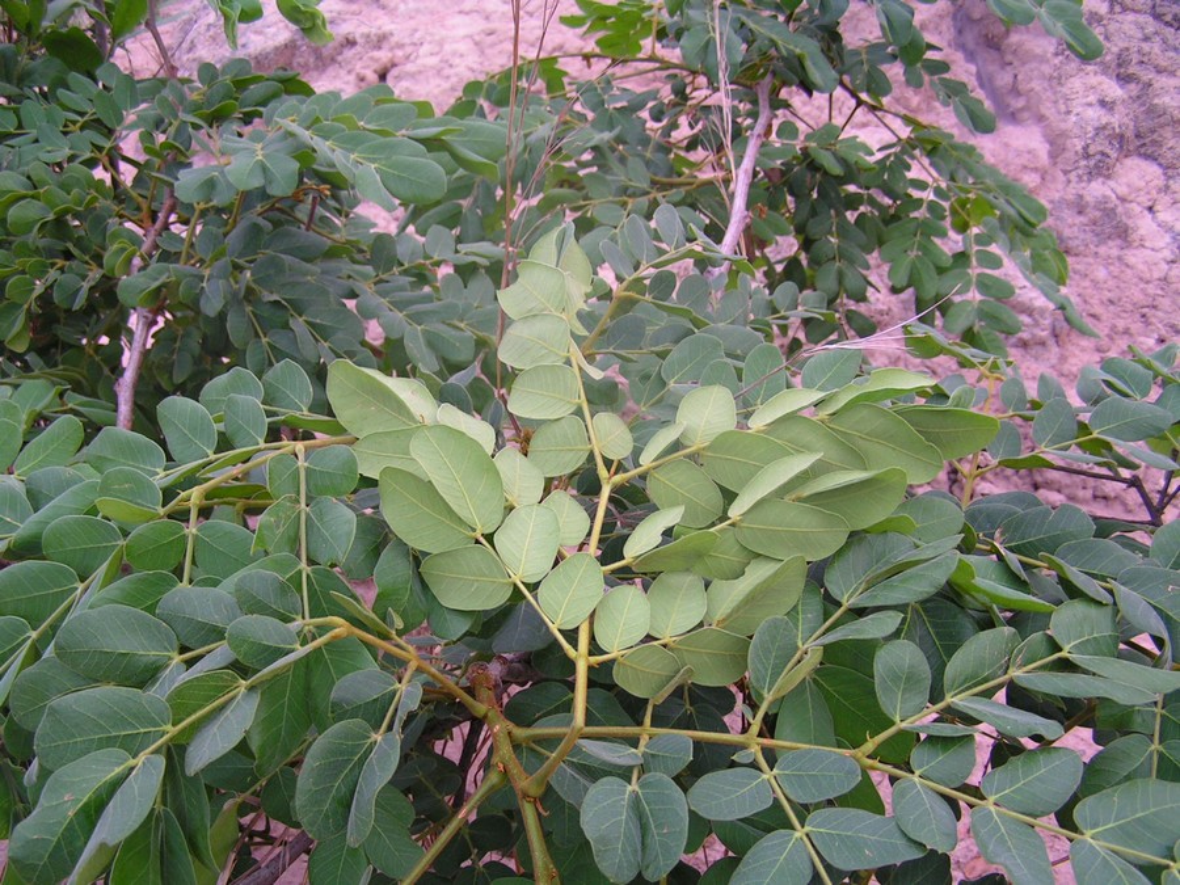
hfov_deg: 49.0
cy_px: 442
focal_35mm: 38
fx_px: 1295
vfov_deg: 37.7
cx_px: 590
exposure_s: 1/40
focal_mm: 6.3
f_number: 2.8
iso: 50
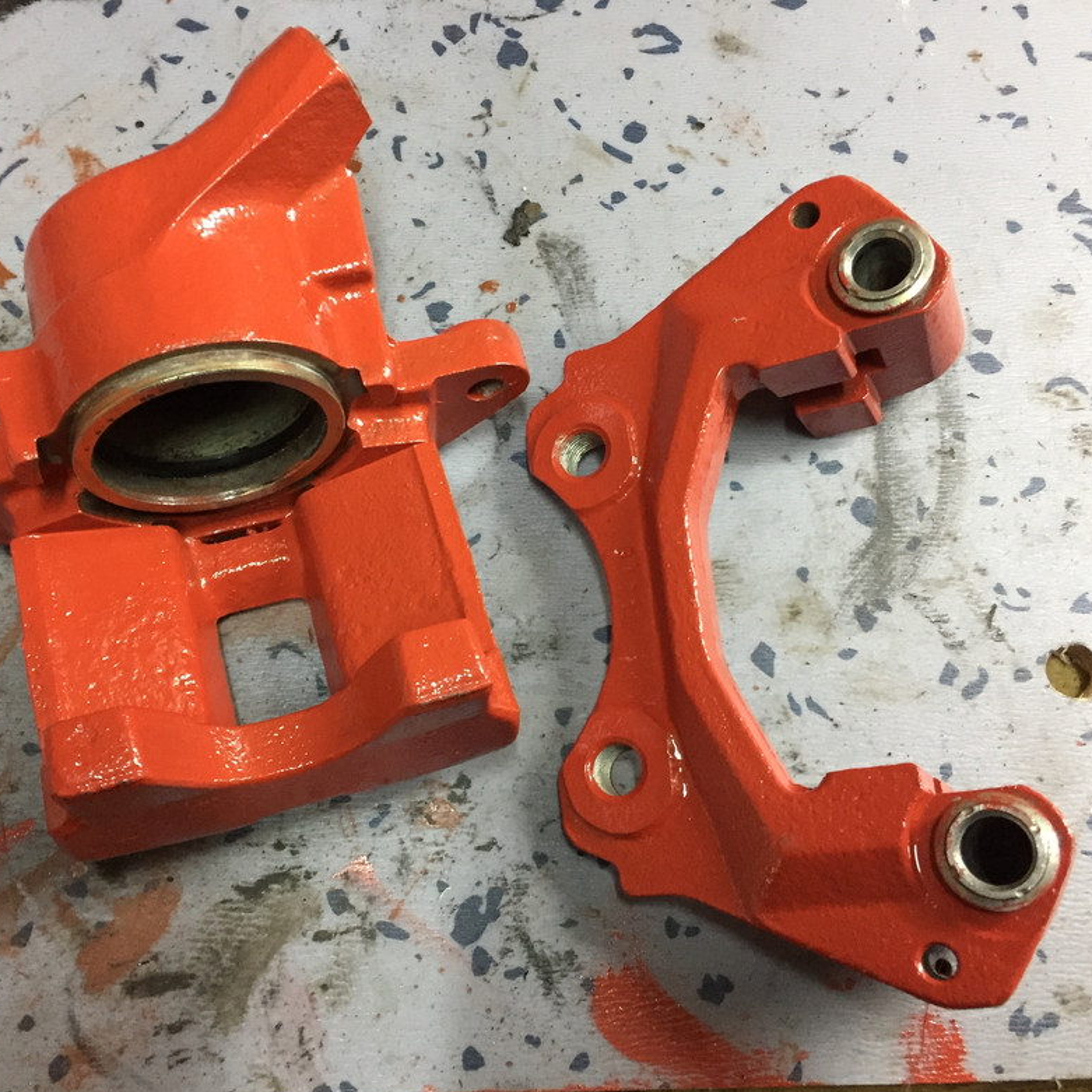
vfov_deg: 47.2
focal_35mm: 35
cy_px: 548
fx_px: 1249
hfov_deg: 47.1
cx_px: 480
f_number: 2.2
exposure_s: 1/17
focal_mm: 4.15
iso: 250
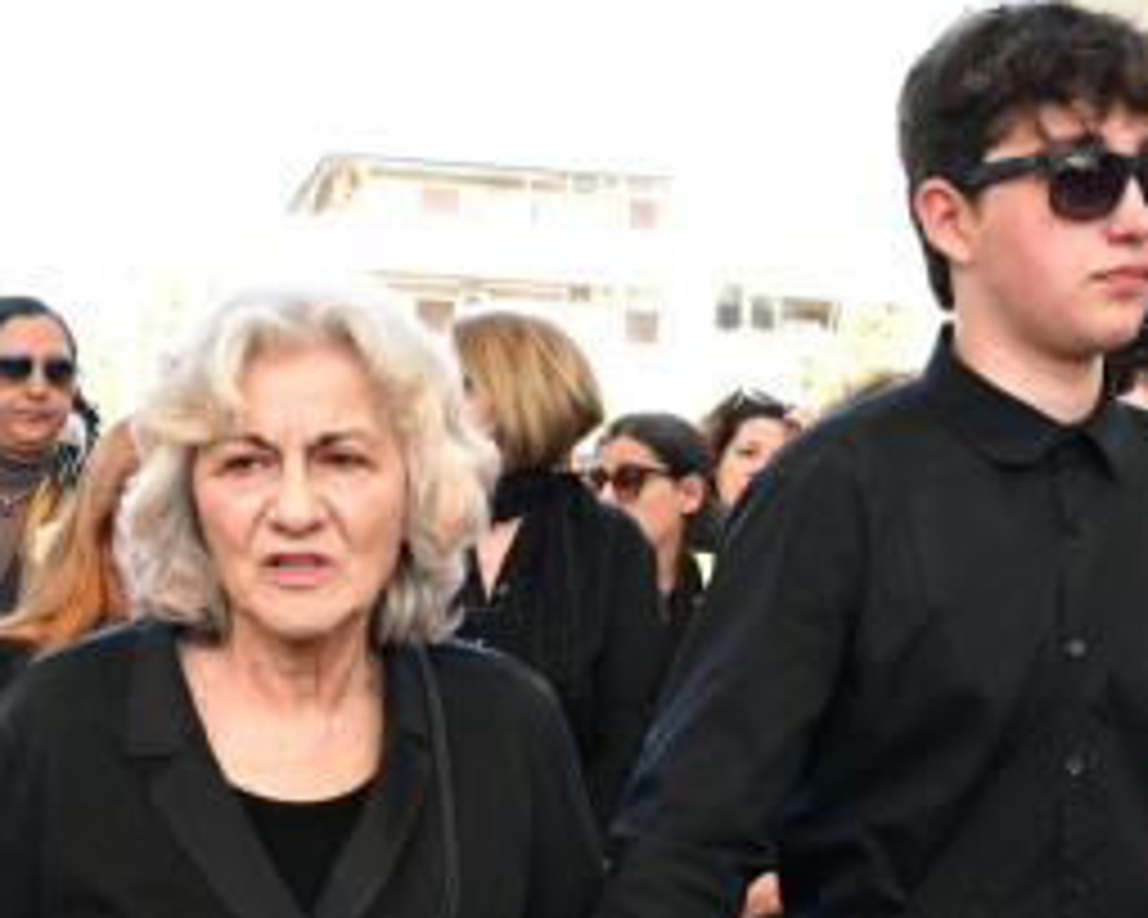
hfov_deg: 27.9
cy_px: 716
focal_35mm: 68
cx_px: 612
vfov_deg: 22.2
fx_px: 2310
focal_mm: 28
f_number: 6.3
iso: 3200
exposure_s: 1/640
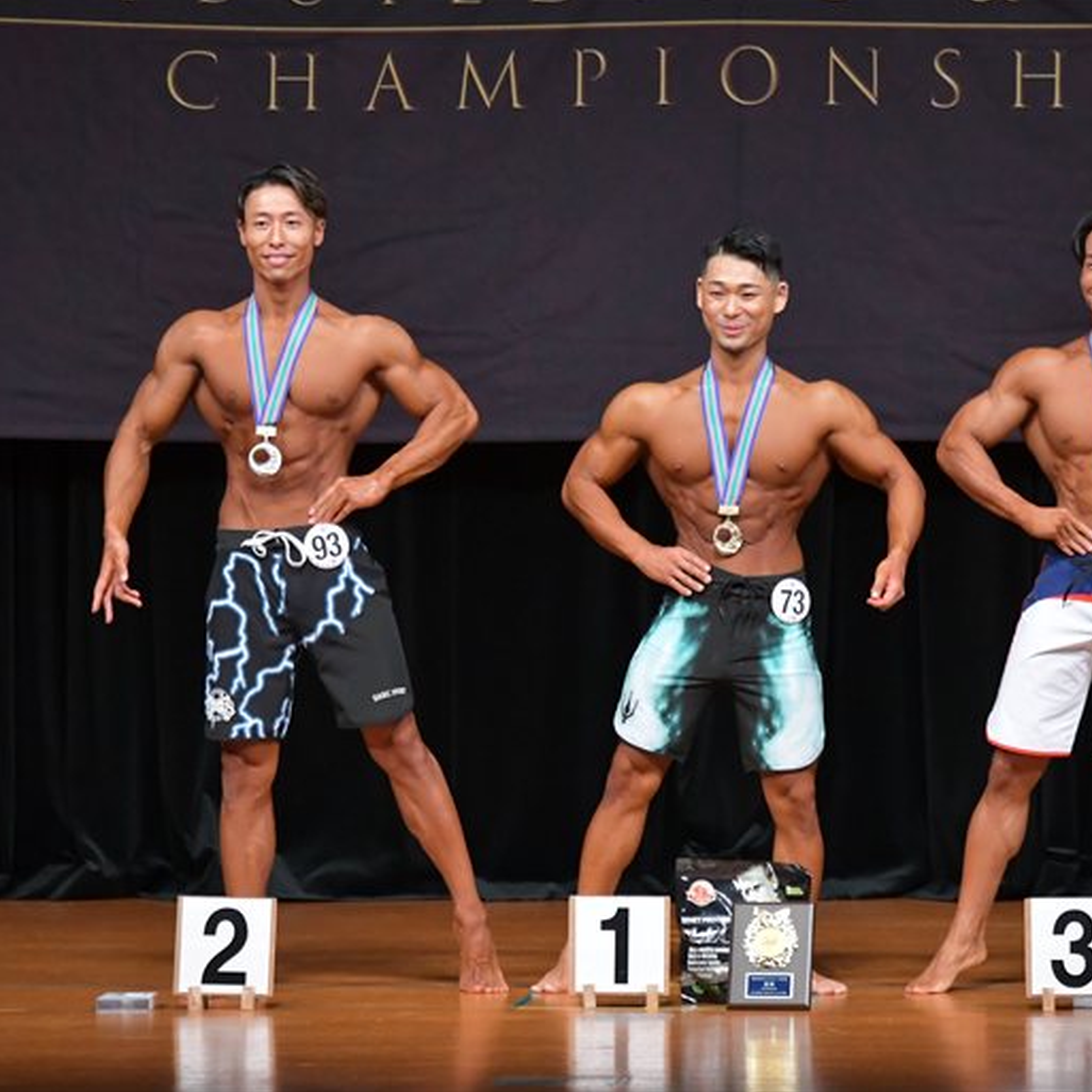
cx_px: 638
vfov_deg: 5.7
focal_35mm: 308
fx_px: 10993
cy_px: 545
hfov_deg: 5.7
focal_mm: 160
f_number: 5.6
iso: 4000
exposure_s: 1/400
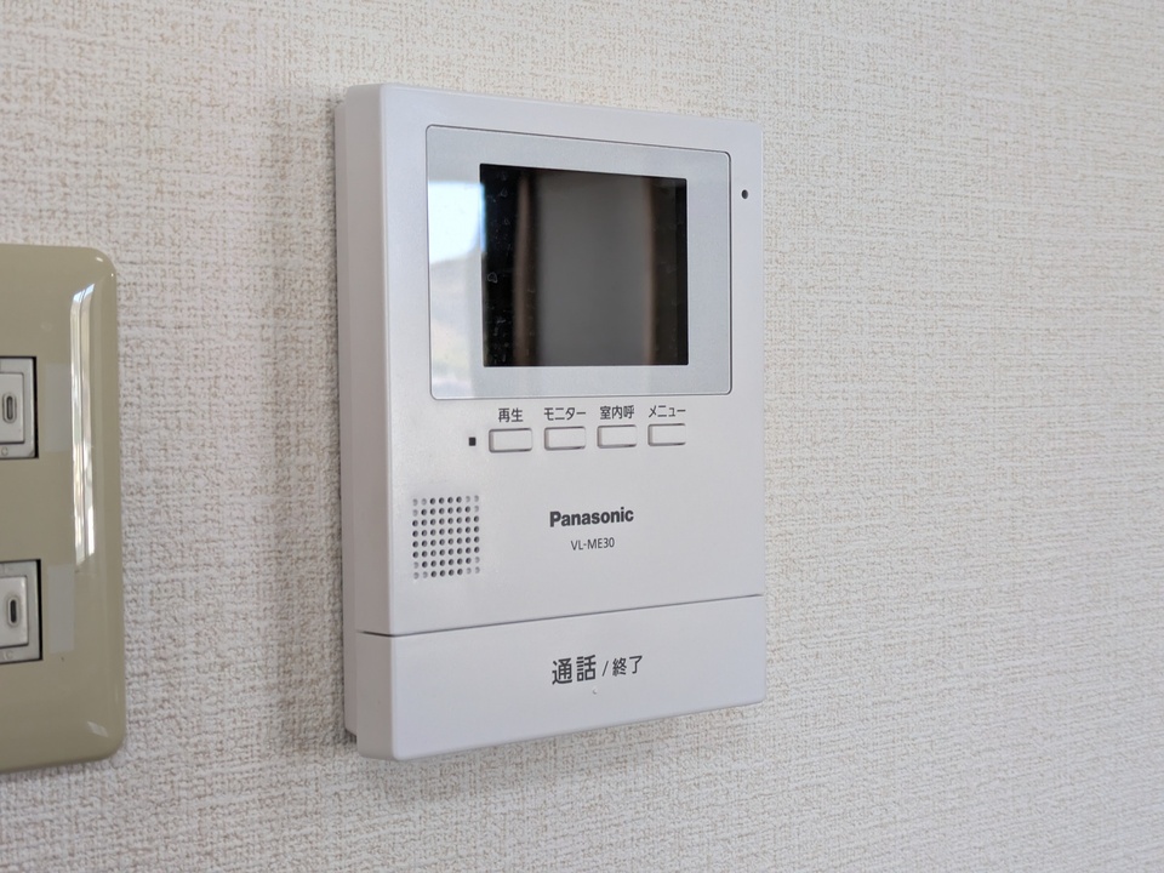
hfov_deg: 37.5
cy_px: 436
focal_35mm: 51
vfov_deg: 28.6
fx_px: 1715
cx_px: 582
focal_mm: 5.43
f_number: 1.89
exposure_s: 1/120
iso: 179
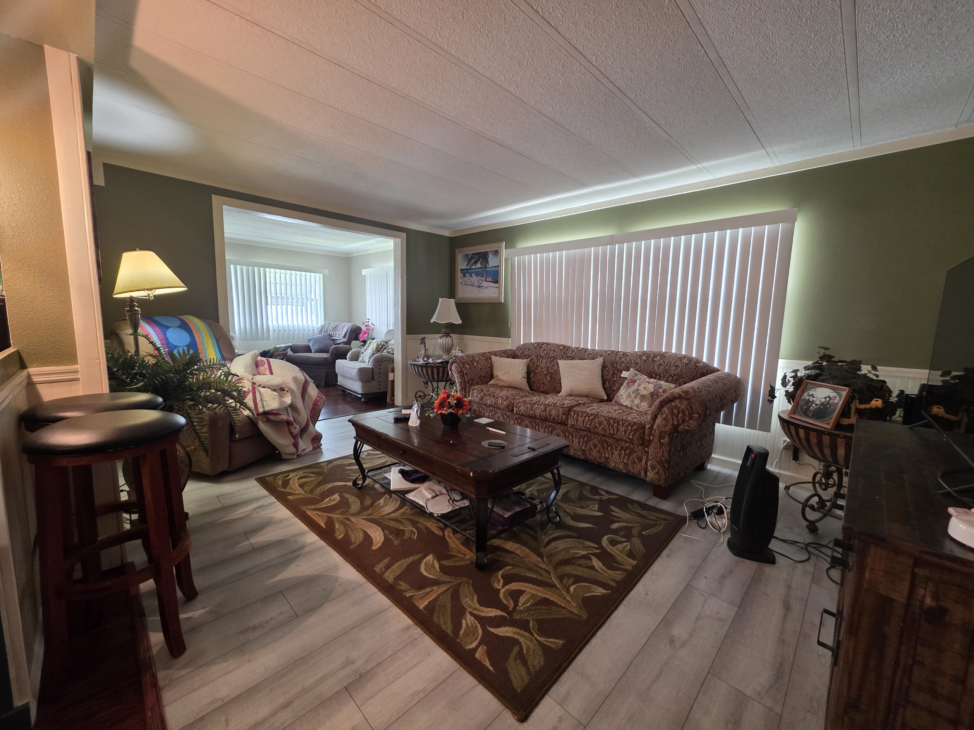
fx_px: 366
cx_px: 487
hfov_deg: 106.2
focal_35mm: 13
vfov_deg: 89.9
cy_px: 365
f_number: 1.9
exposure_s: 1/60
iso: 400
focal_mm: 2.2
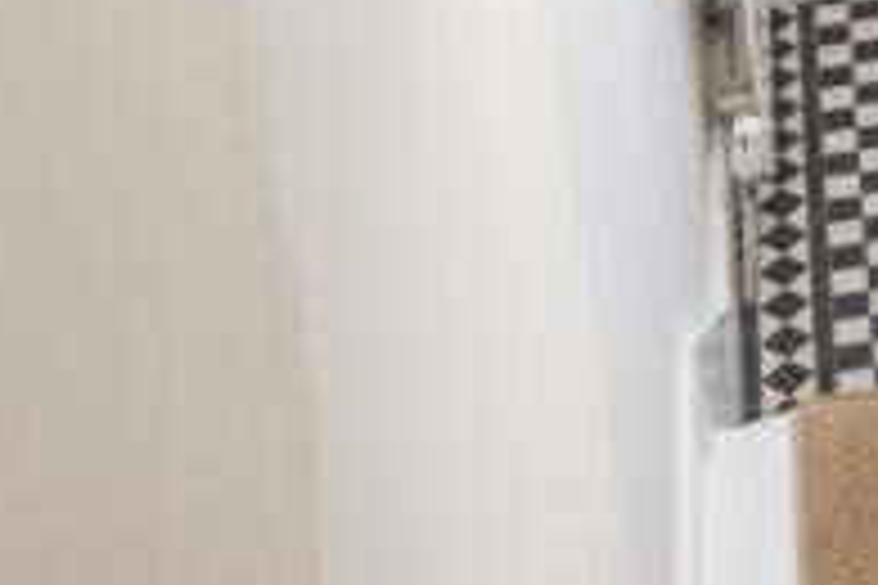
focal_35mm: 126
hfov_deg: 14.4
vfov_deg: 9.9
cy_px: -655
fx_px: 3073
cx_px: 1553
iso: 1250
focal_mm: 24
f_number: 4
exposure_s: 1/40
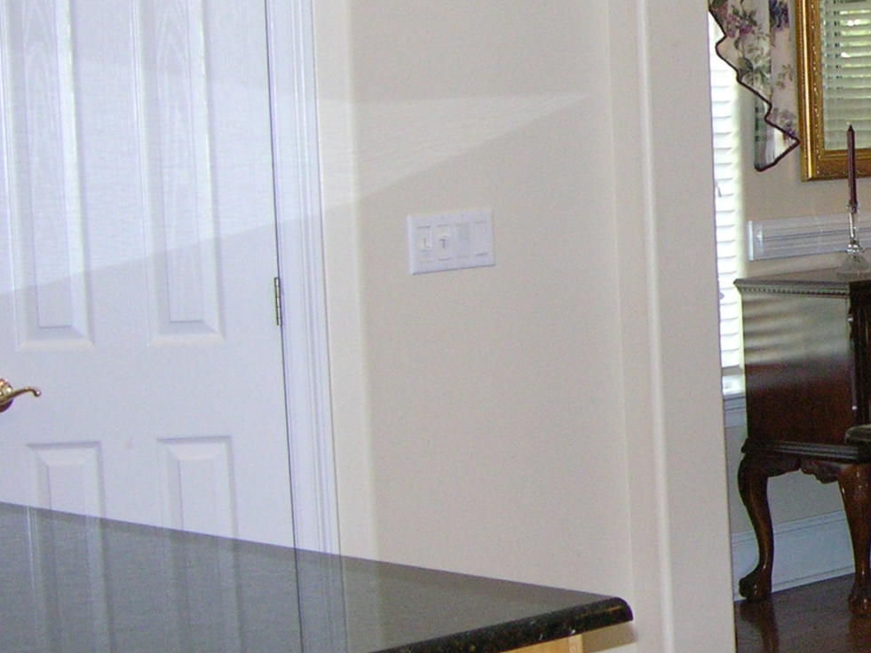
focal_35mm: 107
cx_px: 1126
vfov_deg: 13.8
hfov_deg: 17.3
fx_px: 2693
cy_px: 288
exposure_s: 1/60.1
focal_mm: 8.9
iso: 200
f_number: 2.8
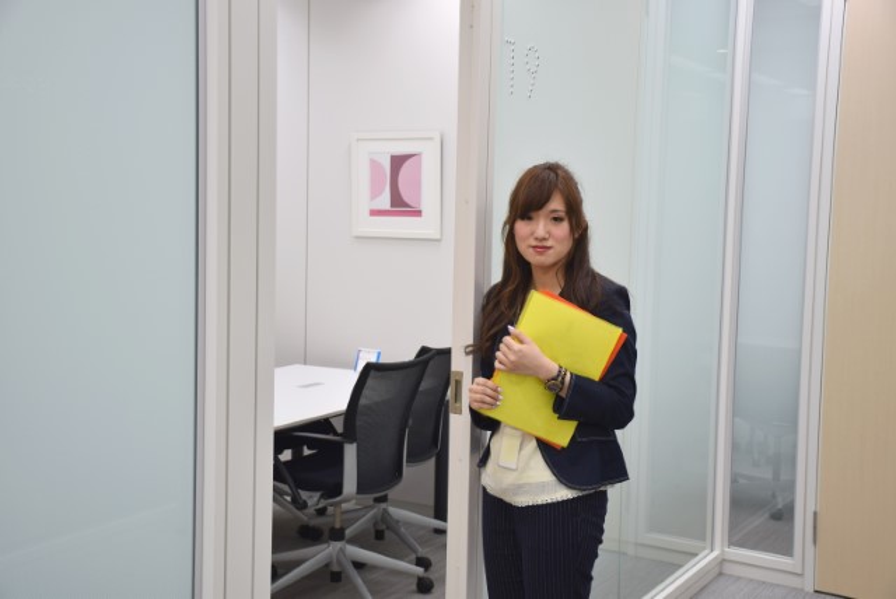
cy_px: 300
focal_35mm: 48
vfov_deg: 28.1
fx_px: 1196
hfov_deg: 41.1
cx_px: 448
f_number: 4
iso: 100
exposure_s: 1/25
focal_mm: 32
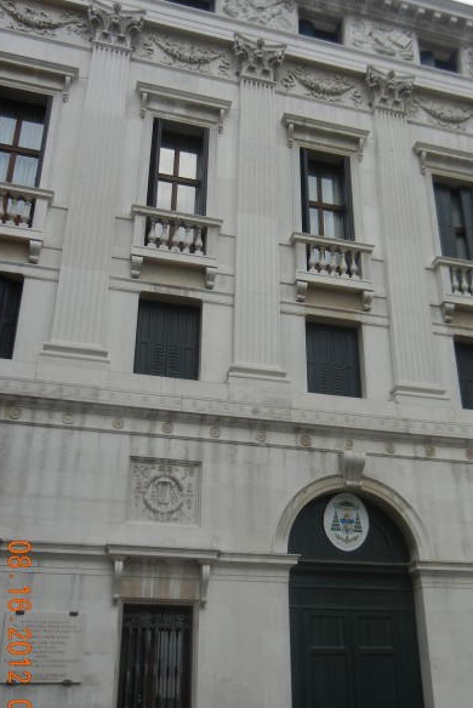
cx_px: 296
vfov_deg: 47.4
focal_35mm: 41
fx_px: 807
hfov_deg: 32.5
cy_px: 361
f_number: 3.5
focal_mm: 5.4
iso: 160
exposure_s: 1/620
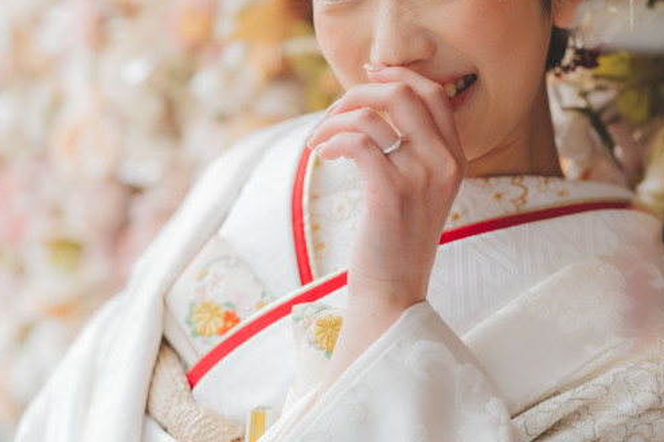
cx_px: 497
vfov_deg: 16.8
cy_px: 116
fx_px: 1493
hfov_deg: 24.8
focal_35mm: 81
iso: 160
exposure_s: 1/125
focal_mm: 50
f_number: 2
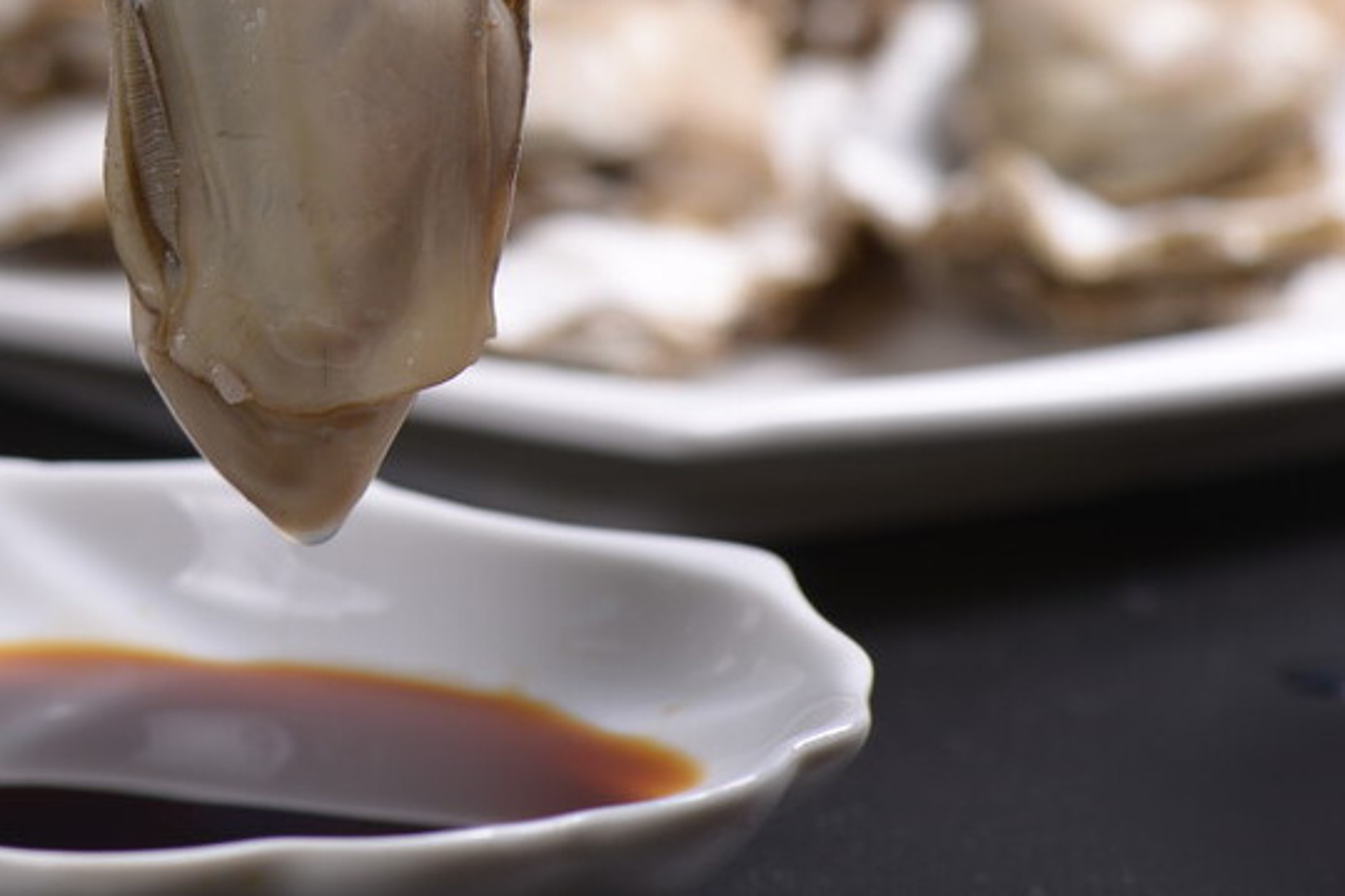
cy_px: 69
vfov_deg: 5.9
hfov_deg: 8.8
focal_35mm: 234
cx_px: 102
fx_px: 8739
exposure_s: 1/100
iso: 100
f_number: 8
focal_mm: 105
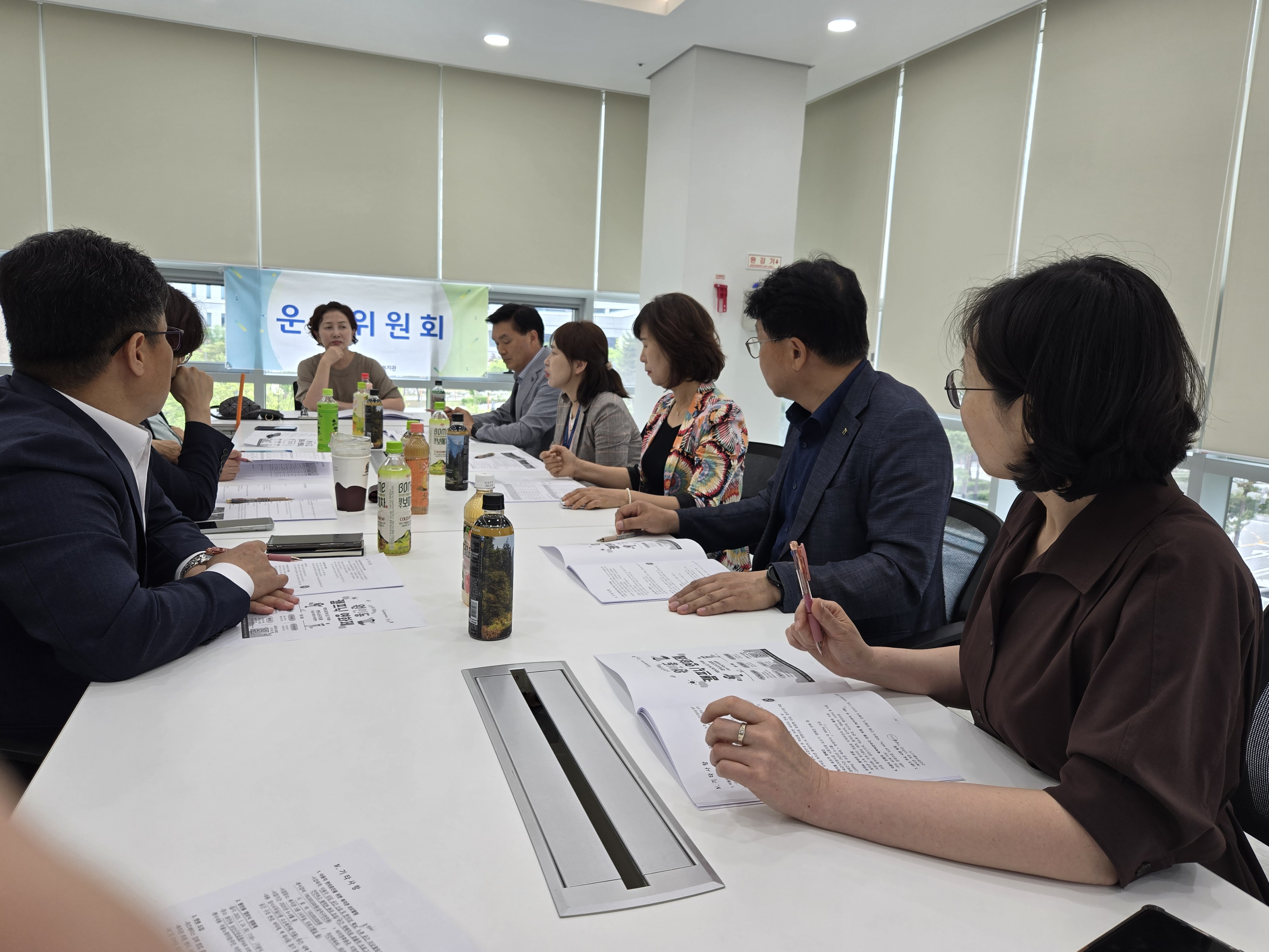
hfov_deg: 71.6
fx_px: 880
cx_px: 628
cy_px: 469
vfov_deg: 56.8
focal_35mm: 24
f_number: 1.8
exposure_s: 1/120
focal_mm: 5.4
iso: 50
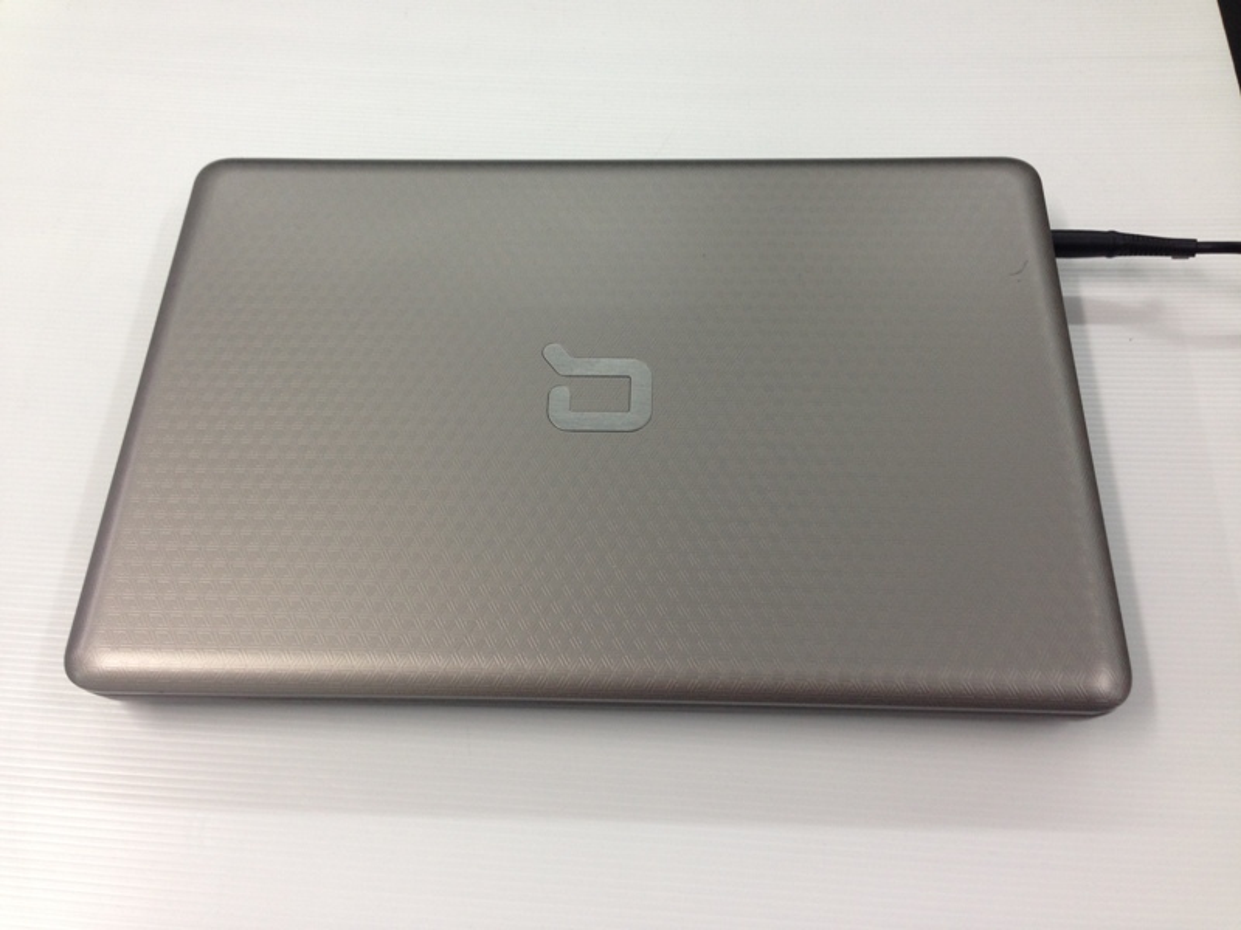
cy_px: 465
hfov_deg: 55.4
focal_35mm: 33
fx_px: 1183
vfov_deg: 42.9
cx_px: 620
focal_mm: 4.12
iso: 50
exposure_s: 1/20
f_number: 2.4
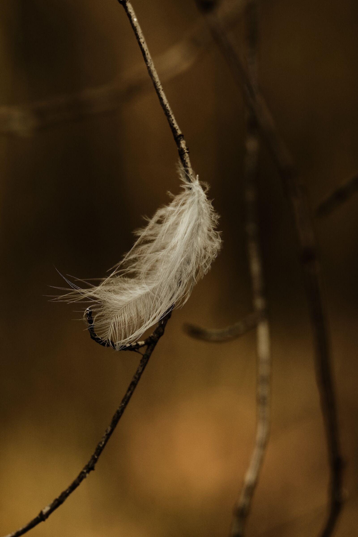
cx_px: 179
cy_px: 268
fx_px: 4475
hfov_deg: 4.6
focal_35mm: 300
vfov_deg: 6.9
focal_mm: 200
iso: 640
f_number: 7.1
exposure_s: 1/250
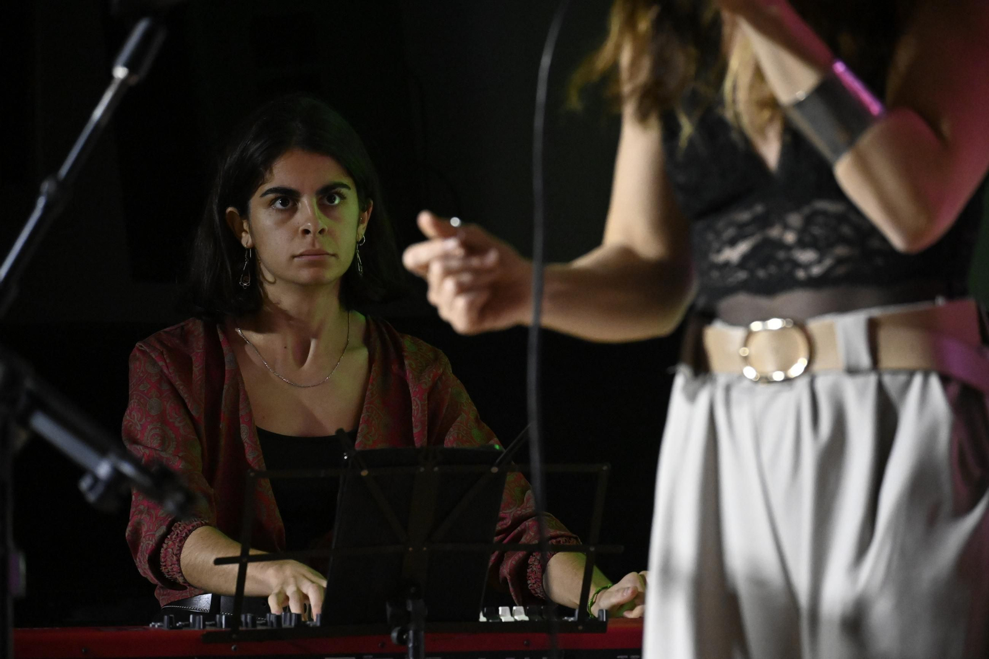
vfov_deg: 6.3
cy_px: 330
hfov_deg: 9.5
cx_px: 494
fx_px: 5974
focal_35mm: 218
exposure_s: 1/250
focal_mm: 145
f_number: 5.6
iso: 6400
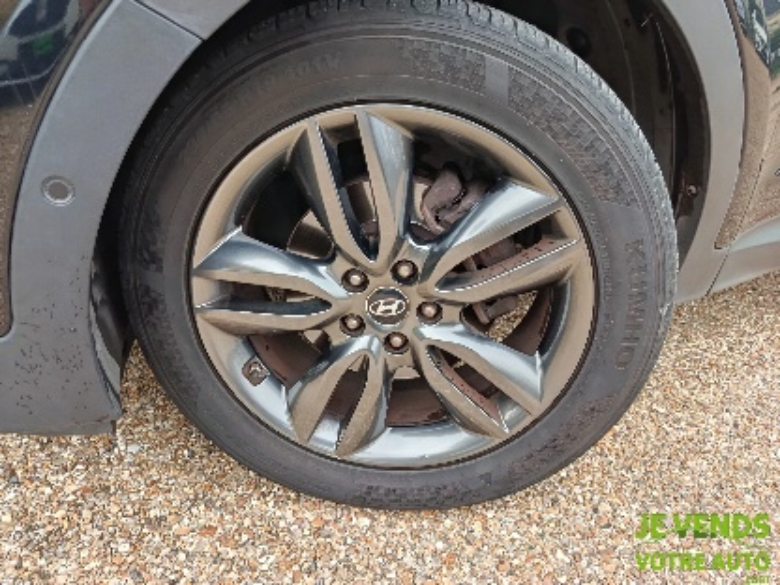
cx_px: 390
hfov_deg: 71.6
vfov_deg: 56.8
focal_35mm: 24
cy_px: 292
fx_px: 541
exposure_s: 1/100
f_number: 1.7
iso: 539
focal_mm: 5.24
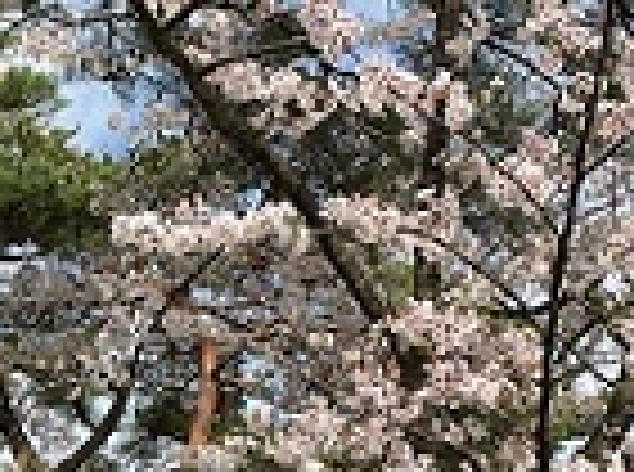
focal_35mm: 103
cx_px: -90
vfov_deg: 13.9
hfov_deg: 18.3
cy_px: 580
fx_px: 1882
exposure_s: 1/1399
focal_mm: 4.15
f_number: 2.2
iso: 25
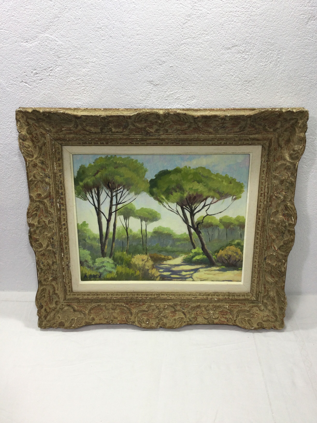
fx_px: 379
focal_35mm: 31
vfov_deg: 58.4
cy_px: 212
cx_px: 158
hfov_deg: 45.4
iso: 32
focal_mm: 3.3
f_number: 2.4
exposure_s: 1/50
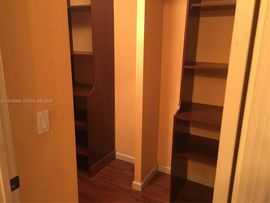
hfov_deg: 61.7
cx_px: 135
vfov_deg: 48.2
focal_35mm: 29
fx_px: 226
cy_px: 102
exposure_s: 1/15
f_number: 2.2
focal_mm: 4.15
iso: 100
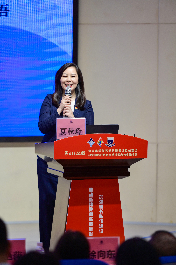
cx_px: 88
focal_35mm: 175
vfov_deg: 11.8
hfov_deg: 7.8
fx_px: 1285
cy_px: 132
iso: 500
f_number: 2.8
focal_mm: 175
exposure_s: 1/200
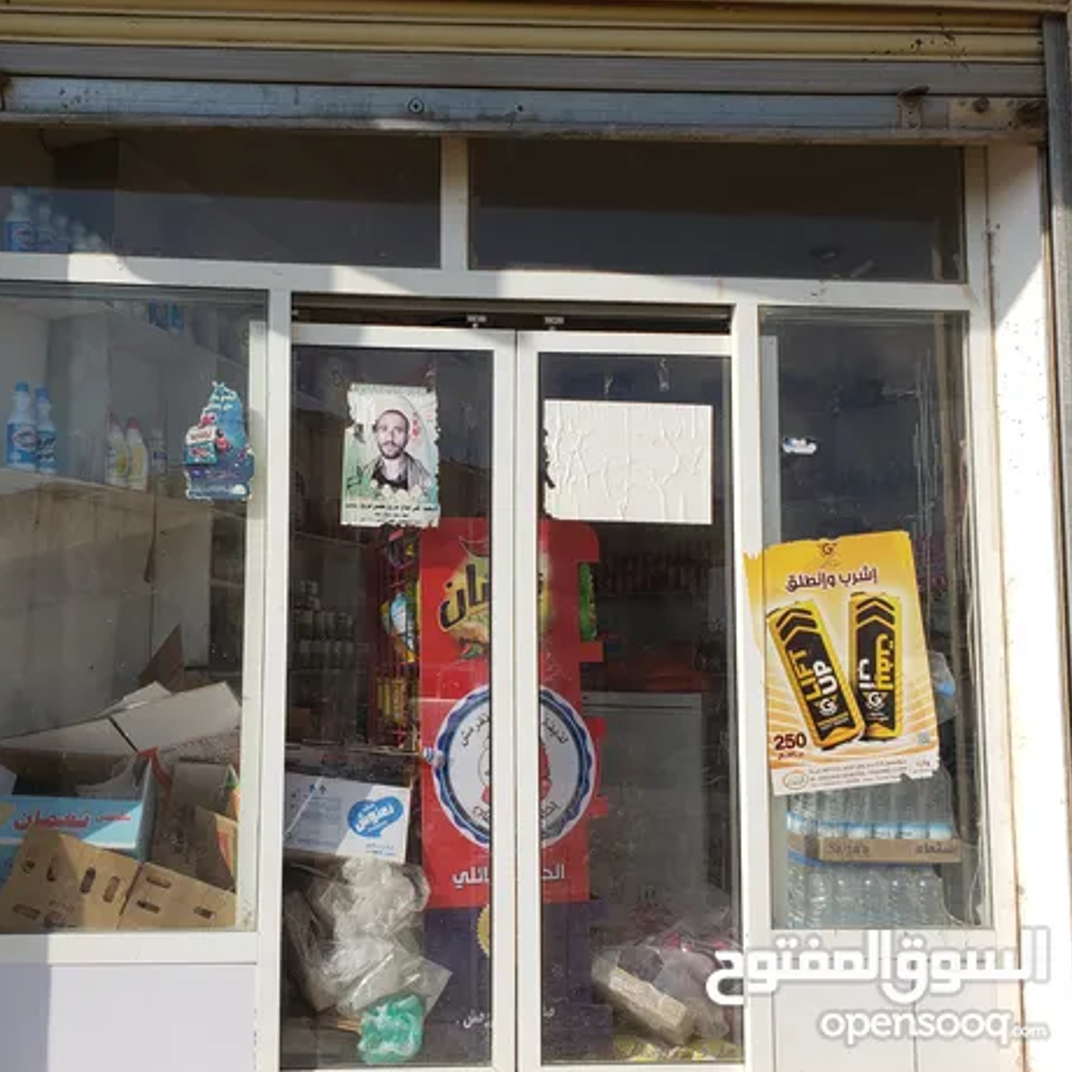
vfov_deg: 51.1
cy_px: 541
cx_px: 357
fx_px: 1121
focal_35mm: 32
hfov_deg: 50.2
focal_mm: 4.3
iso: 50
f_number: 2.4
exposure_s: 1/1910
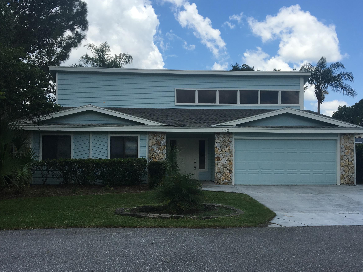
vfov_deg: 38.6
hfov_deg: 50.1
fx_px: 388
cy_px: 150
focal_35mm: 37
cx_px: 198
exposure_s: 1/1603
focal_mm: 4.15
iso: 25
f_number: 2.2
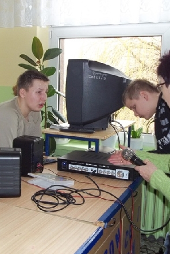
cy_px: 126
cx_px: 58
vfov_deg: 43.6
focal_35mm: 45
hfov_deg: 29.7
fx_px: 319
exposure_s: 1/30
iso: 160
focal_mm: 5.7
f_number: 2.9
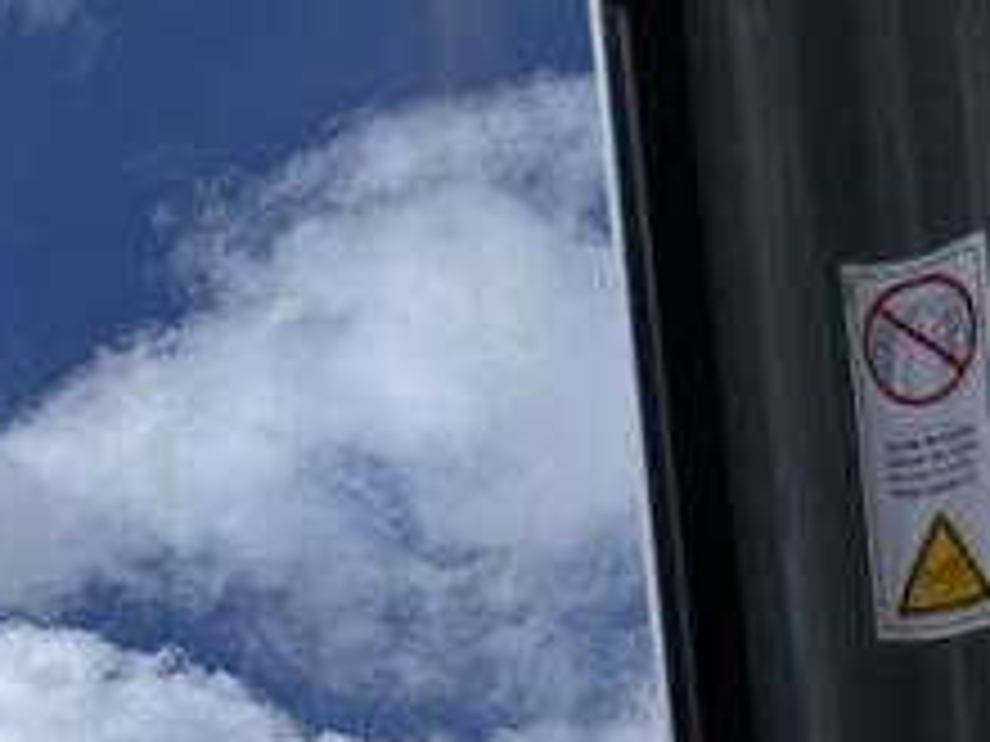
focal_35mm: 122
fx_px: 3489
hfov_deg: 14.7
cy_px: 1342
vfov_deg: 11.3
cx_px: -621
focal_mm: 5.7
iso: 50
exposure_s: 1/4274
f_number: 1.5
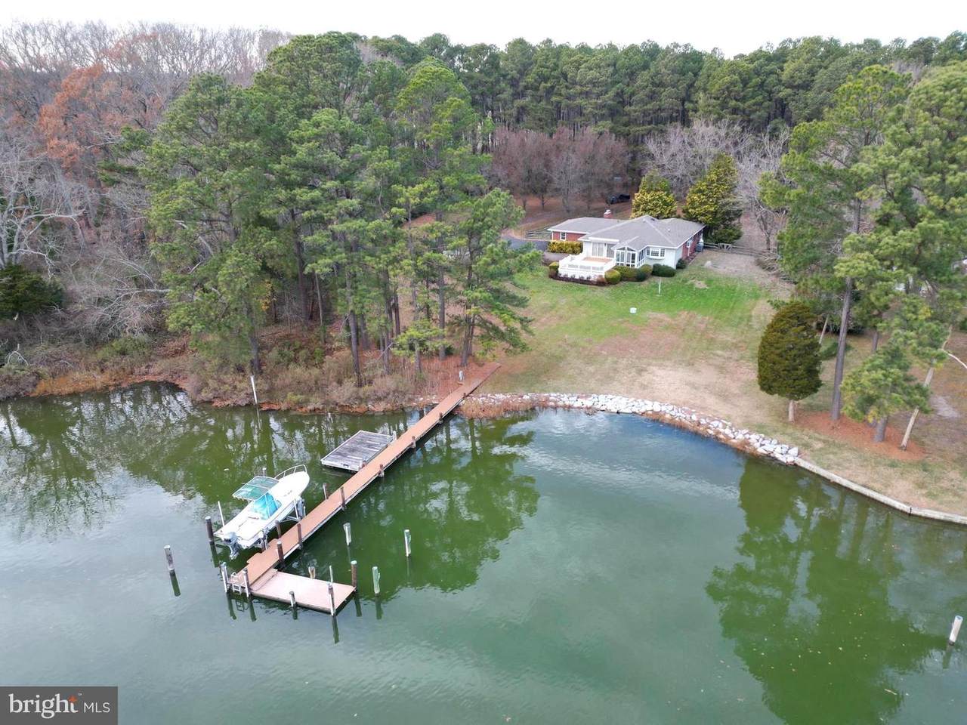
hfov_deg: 71.6
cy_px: 362
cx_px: 484
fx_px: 670
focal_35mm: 24
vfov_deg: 56.8
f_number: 1.7
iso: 130
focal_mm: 6.72
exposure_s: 1/240
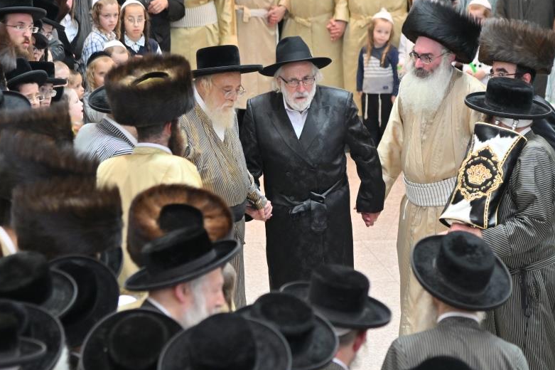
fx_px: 3637
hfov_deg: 8.7
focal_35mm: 236
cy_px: 164
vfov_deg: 5.8
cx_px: 353
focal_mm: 120
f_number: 4
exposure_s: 1/160
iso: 500
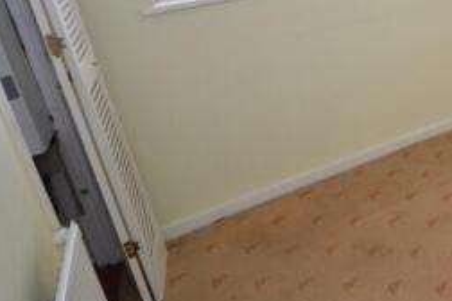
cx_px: 582
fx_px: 490
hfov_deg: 35.1
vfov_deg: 32.1
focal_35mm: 39
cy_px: 17
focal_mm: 10
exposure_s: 1/60
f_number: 4
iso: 900
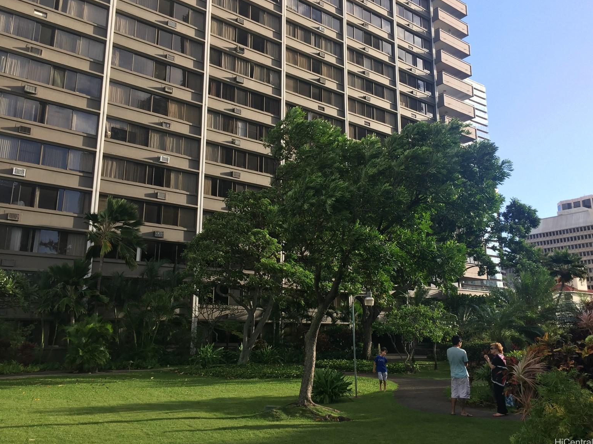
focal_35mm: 30
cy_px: 216
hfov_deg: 60.0
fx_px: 514
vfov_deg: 46.8
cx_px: 305
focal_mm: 4.15
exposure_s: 1/581
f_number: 2.2
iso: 32
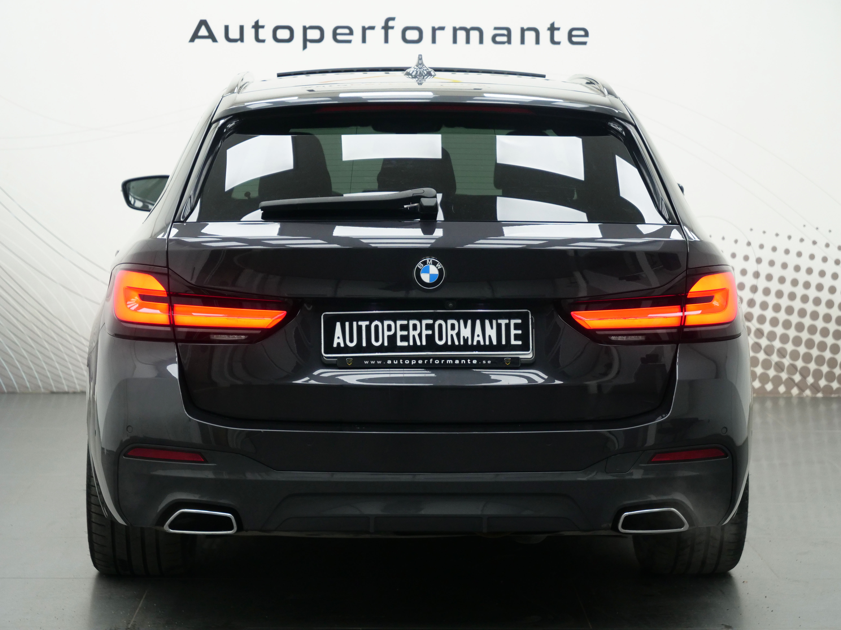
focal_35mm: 92
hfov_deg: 21.3
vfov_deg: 16.1
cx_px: 420
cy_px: 315
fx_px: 2235
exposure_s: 1/320
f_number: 3.9
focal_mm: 46
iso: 800
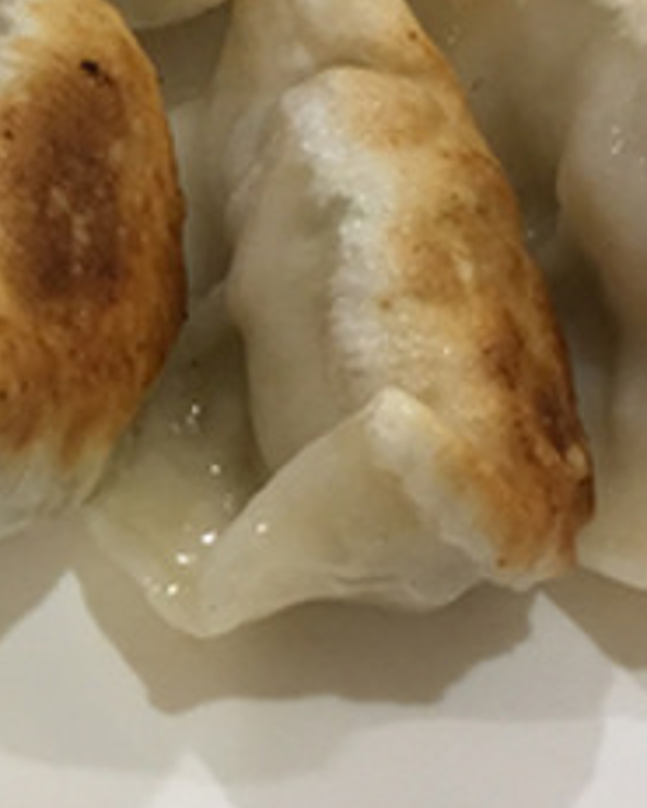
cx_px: -115
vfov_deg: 19.3
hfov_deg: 15.2
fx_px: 2344
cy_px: 115
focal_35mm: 98
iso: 64
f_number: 2.2
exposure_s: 1/15
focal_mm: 4.15
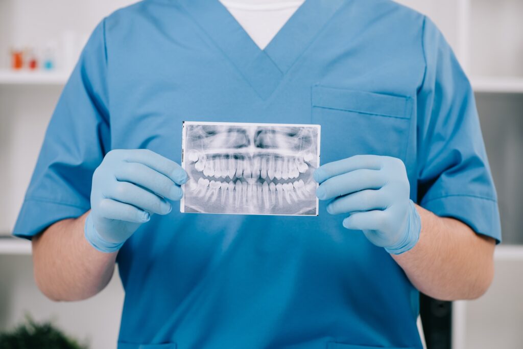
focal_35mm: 105
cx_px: 262
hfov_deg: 19.5
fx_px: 1526
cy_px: 174
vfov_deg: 13.0
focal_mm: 105
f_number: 4
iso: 160
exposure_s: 1/160
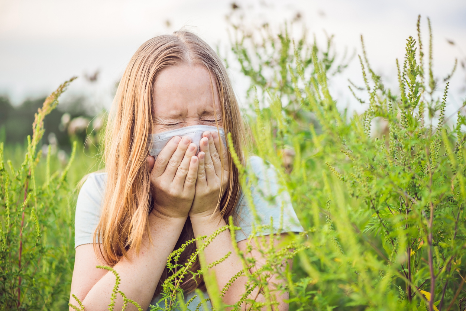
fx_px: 1360
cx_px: 233
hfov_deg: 19.4
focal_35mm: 105
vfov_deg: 13.1
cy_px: 156
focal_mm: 105
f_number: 4
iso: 80
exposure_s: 1/250
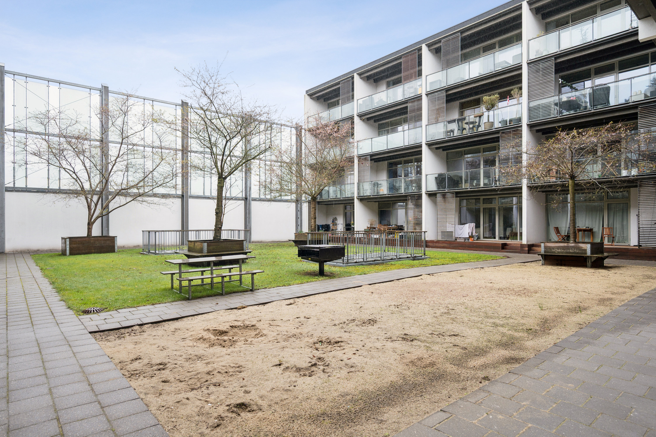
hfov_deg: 82.6
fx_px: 374
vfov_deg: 60.7
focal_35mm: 20
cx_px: 328
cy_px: 218
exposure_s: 1/125
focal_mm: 20.5
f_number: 6.3
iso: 250
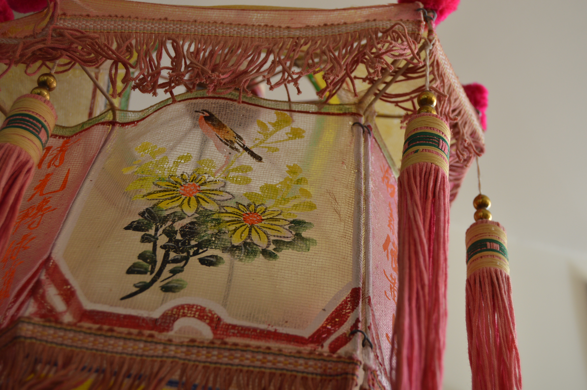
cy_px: 195
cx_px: 294
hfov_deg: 35.1
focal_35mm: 57
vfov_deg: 23.7
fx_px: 929
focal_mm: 38
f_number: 5
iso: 200
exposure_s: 1/160
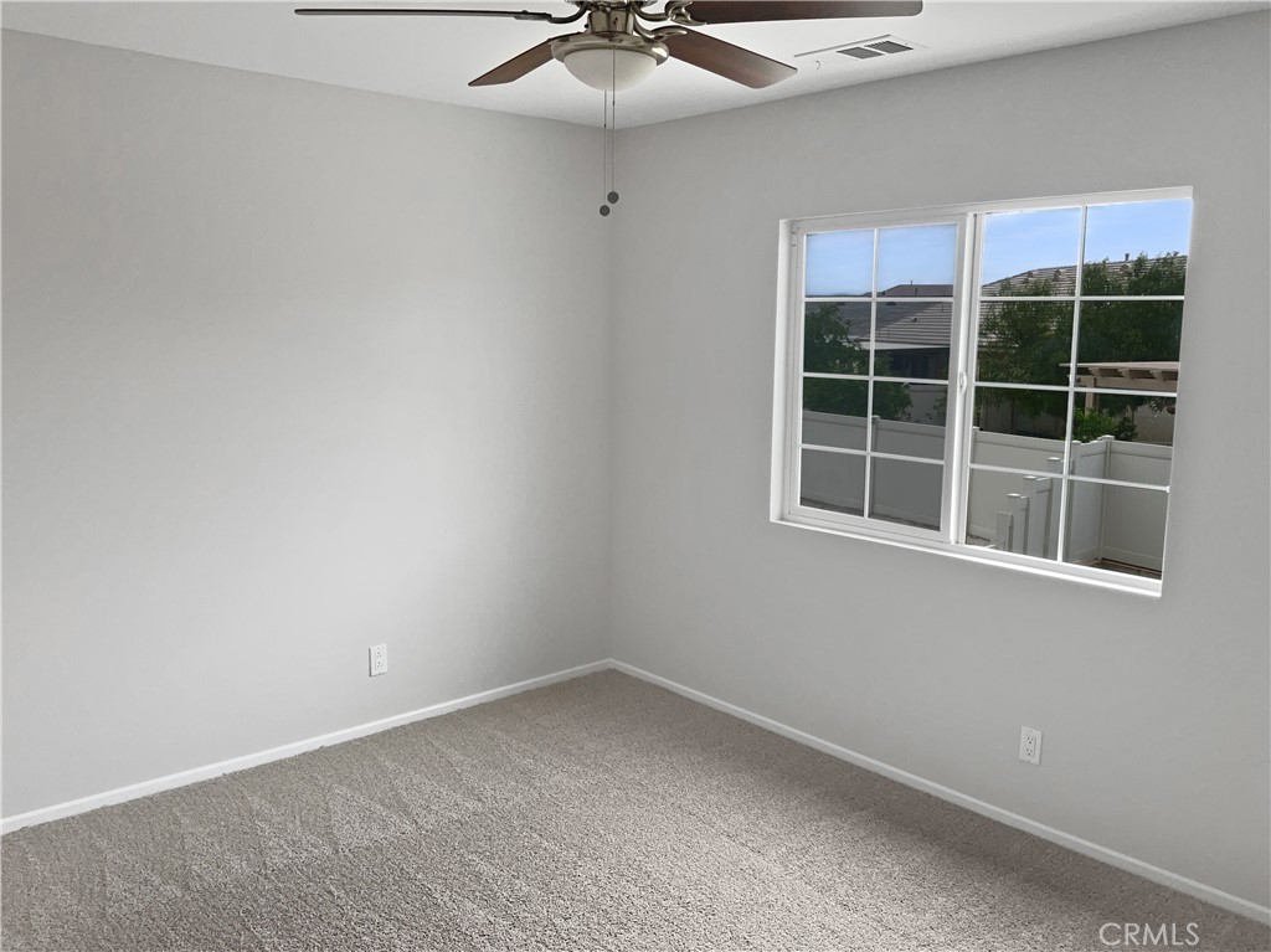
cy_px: 476
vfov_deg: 48.2
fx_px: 1064
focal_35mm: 29
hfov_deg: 61.7
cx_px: 636
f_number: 1.8
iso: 25
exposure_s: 1/120
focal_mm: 3
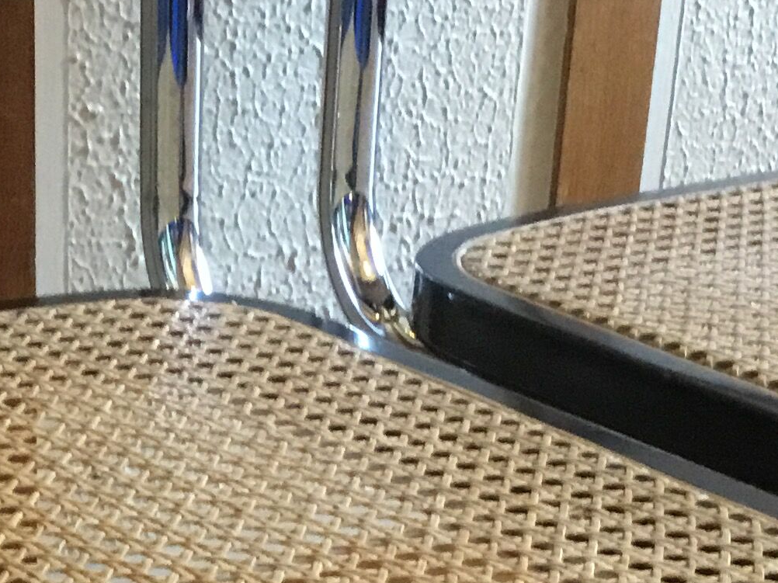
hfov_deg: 19.2
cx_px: 142
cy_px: 694
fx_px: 2269
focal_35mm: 101
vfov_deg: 14.2
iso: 250
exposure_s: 1/17
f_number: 2.4
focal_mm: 3.3
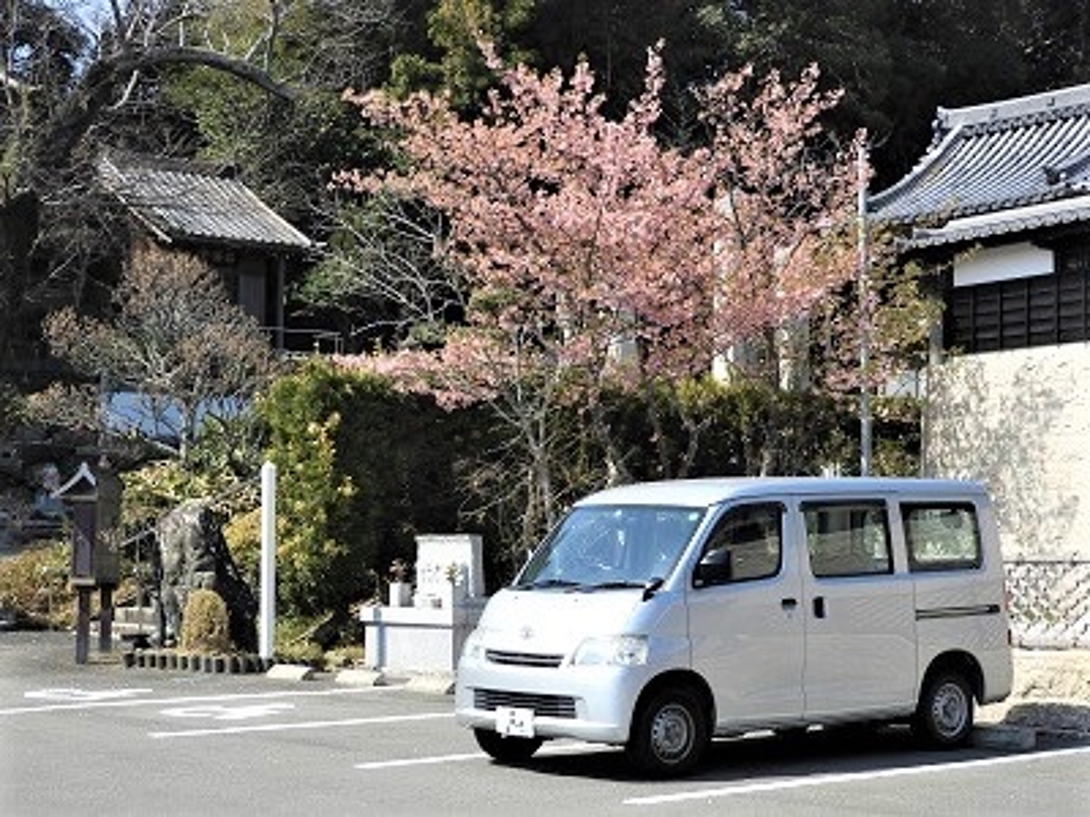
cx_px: 545
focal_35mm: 70
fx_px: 2204
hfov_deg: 27.8
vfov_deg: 21.0
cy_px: 408
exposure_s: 1/640
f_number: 4.5
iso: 100
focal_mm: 12.5
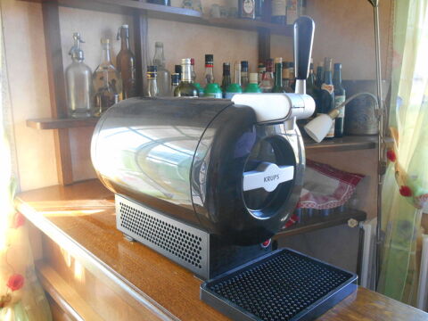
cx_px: 214
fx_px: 383
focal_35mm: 31
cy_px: 160
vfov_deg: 45.4
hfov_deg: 58.4
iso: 400
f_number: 3.6
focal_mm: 5.5
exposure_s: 1/30
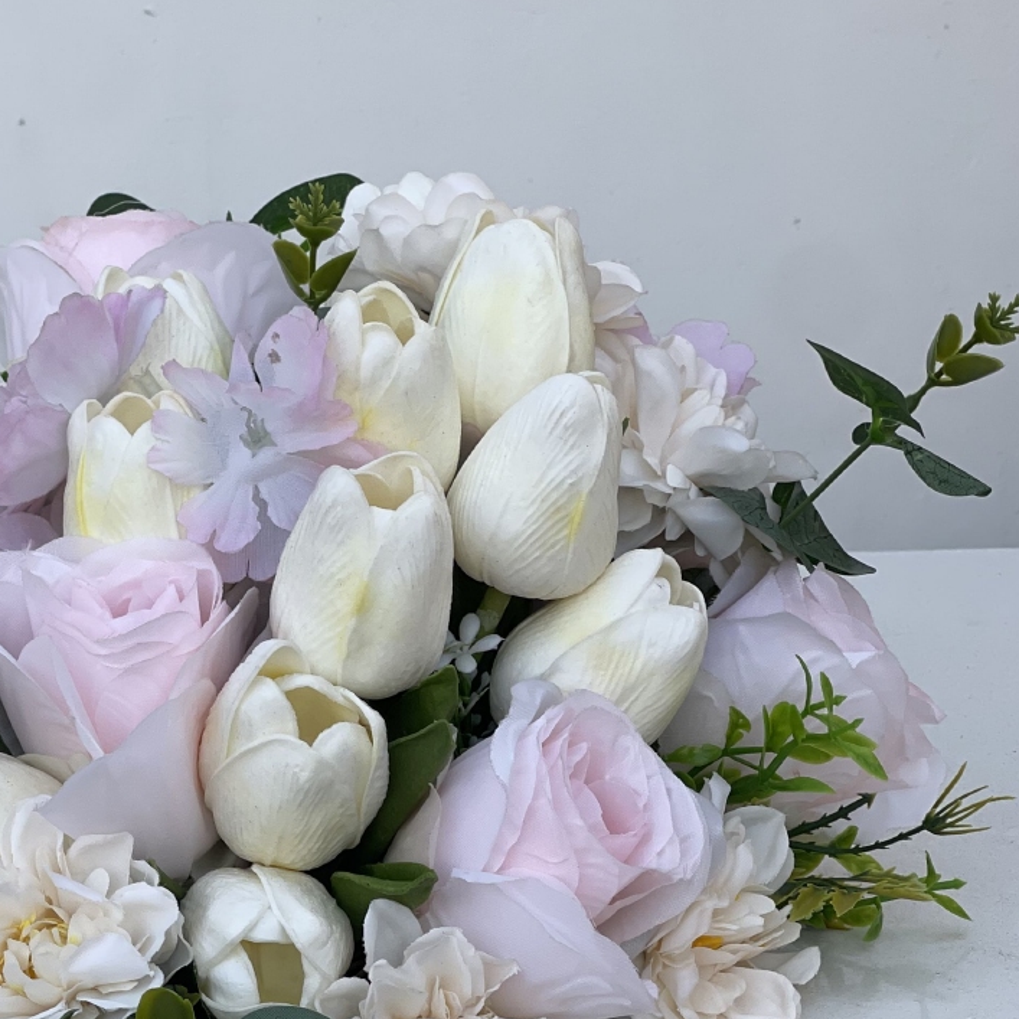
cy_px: 909
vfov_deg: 14.4
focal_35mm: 120
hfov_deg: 14.5
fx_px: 3997
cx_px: 283
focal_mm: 7.5
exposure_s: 1/128
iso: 20
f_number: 2.2
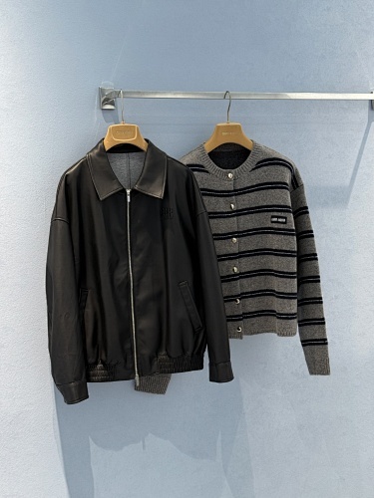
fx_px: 691
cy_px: 249
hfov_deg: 30.3
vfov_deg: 39.7
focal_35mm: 48
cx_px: 187
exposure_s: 1/50
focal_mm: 6.76
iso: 50
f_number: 1.78
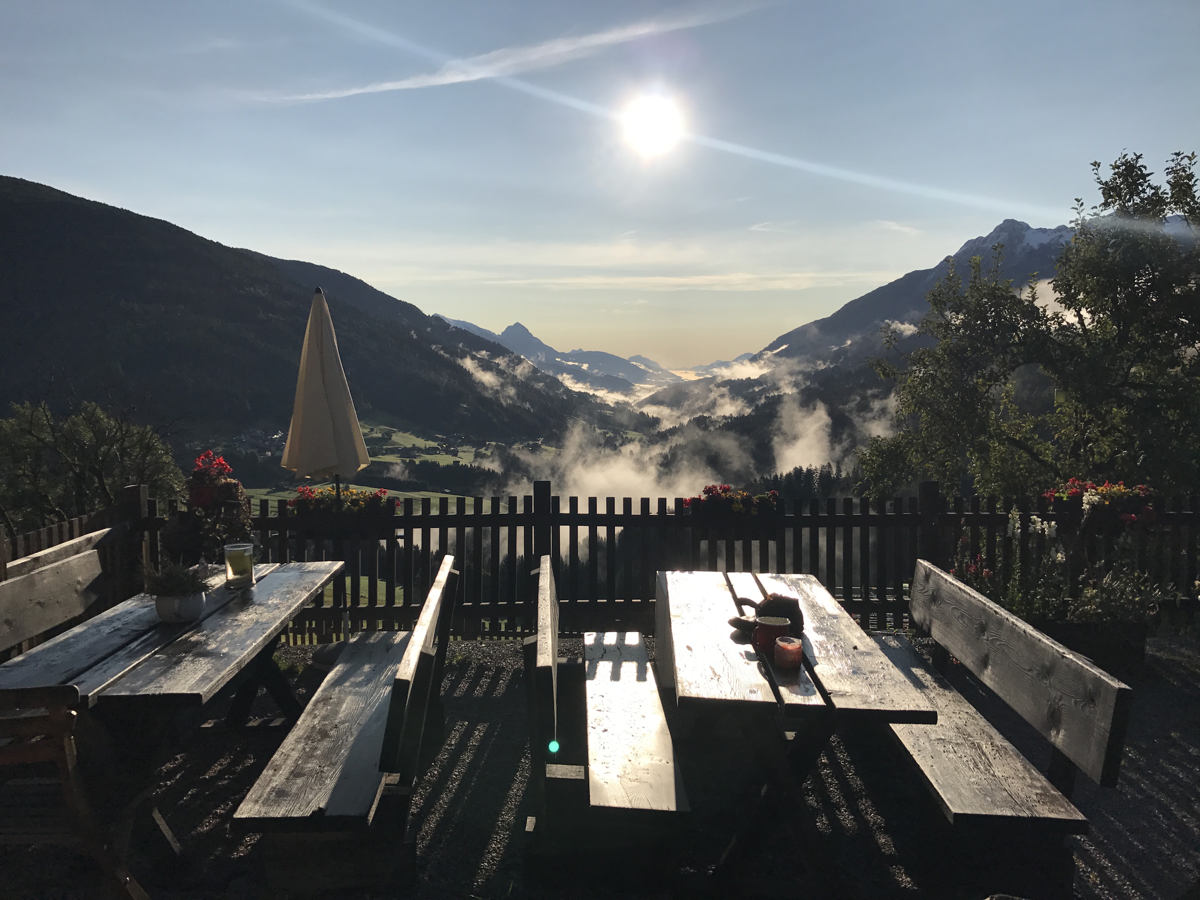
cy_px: 450
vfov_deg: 49.7
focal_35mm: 28
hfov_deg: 63.4
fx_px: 971
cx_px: 600
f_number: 1.8
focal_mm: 3.99
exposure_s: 1/7407
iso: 20
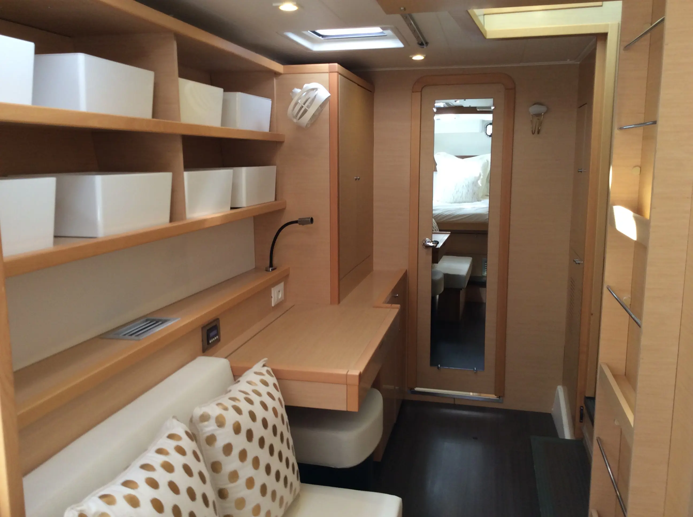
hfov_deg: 56.9
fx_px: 640
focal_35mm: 32
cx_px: 346
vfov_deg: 44.1
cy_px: 258
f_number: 2.4
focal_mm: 3.3
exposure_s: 1/25
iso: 40
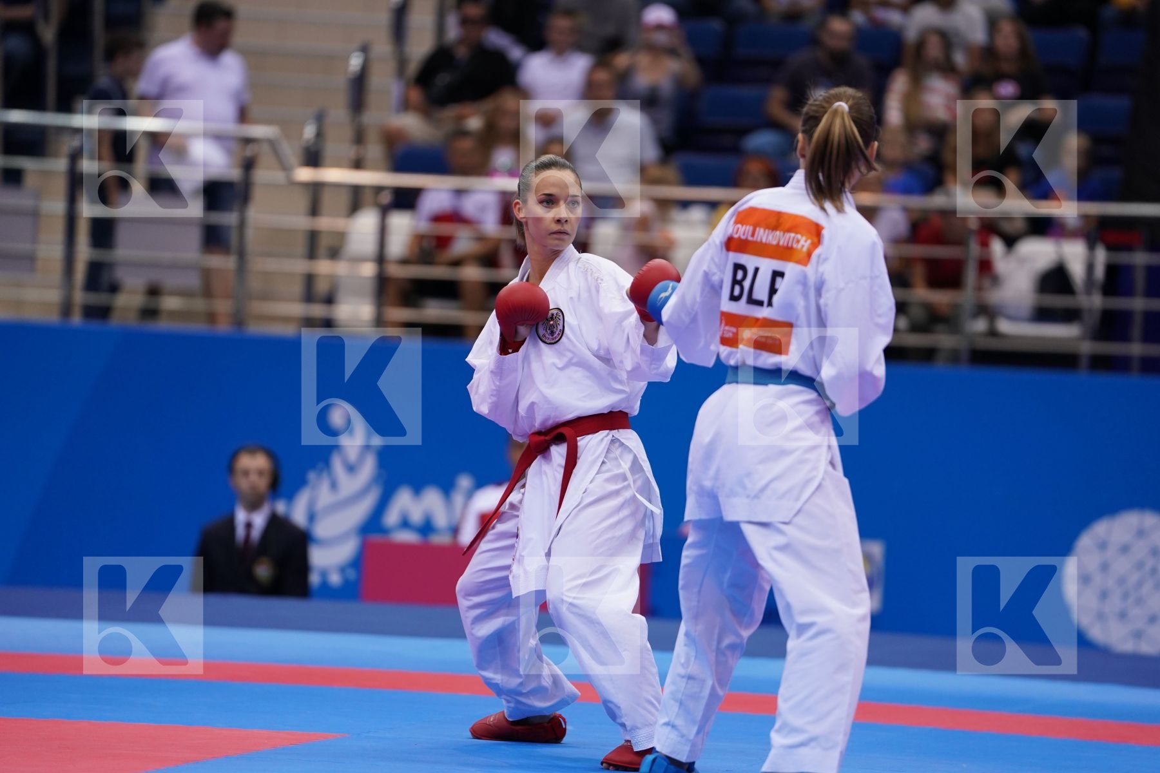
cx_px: 580
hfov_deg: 10.3
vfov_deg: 6.9
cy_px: 386
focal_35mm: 200
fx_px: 6444
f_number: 2.8
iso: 1000
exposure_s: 1/1000
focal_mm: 200
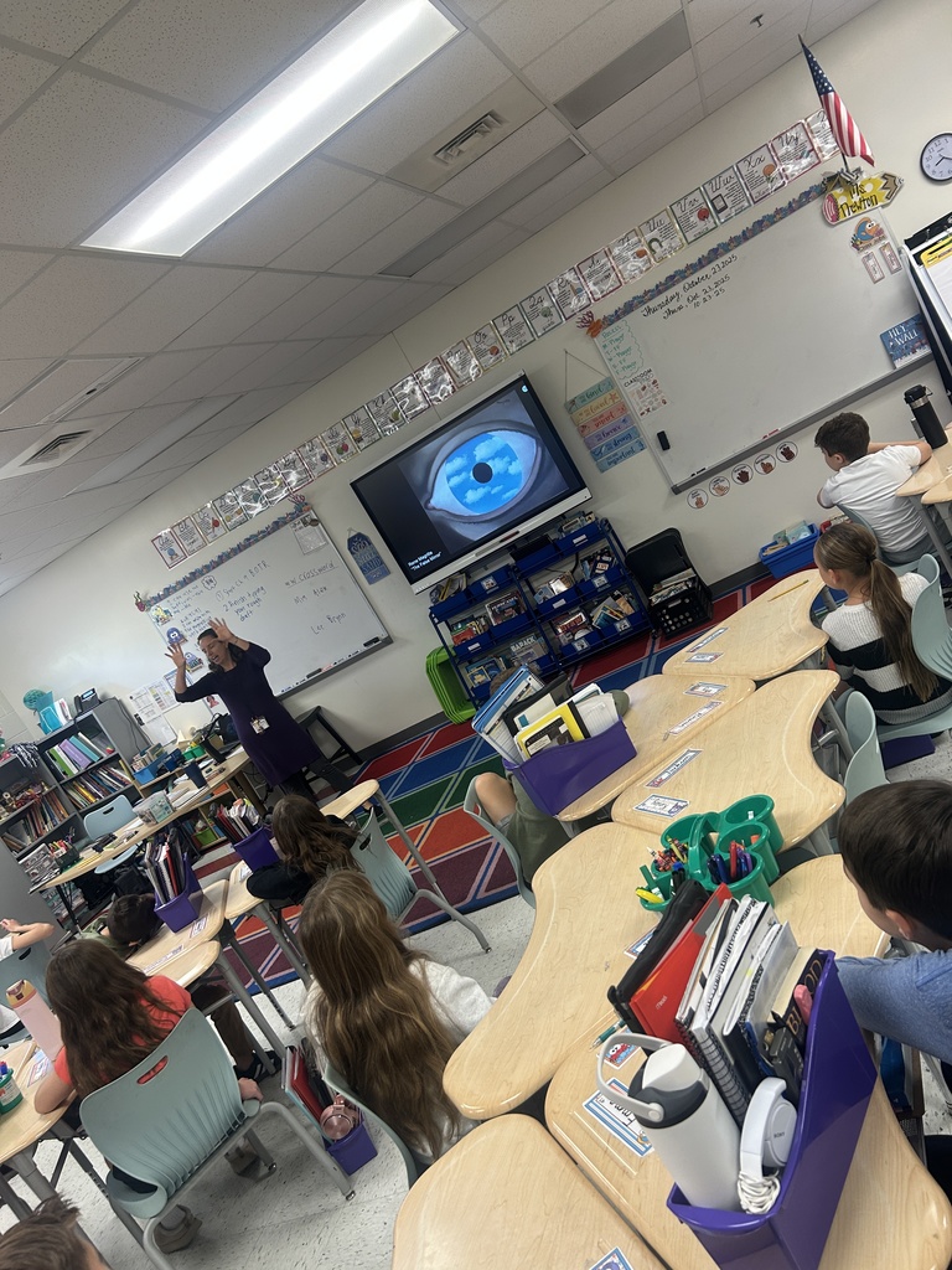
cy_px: 635
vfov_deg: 67.3
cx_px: 476
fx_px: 953
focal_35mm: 26
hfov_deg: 53.1
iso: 125
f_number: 1.5
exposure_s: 1/120
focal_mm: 5.7
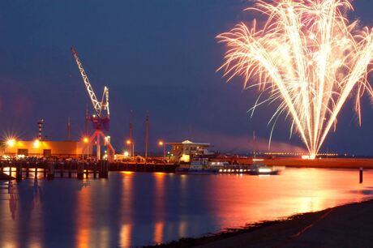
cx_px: 186
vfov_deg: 13.0
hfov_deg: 19.5
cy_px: 124
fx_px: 1087
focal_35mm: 105
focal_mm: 70
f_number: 13
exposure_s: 25
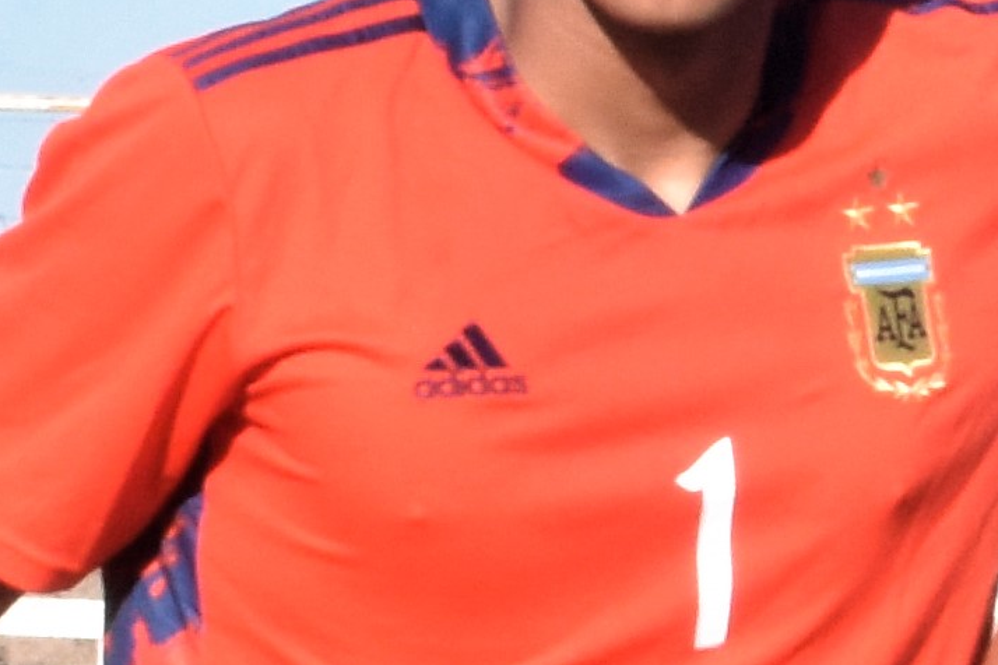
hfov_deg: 4.3
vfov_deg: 2.9
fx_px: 12918
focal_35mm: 466
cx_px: 3109
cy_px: 1345
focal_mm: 40
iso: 1000
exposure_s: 1/200
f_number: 22
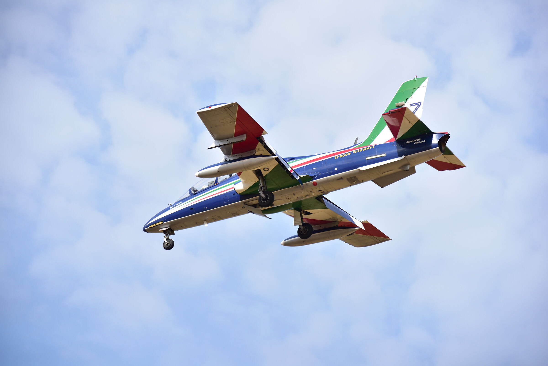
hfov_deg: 17.1
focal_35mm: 120
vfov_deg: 11.4
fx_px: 1827
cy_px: 183
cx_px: 274
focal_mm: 120
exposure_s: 1/4000
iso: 640
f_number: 4
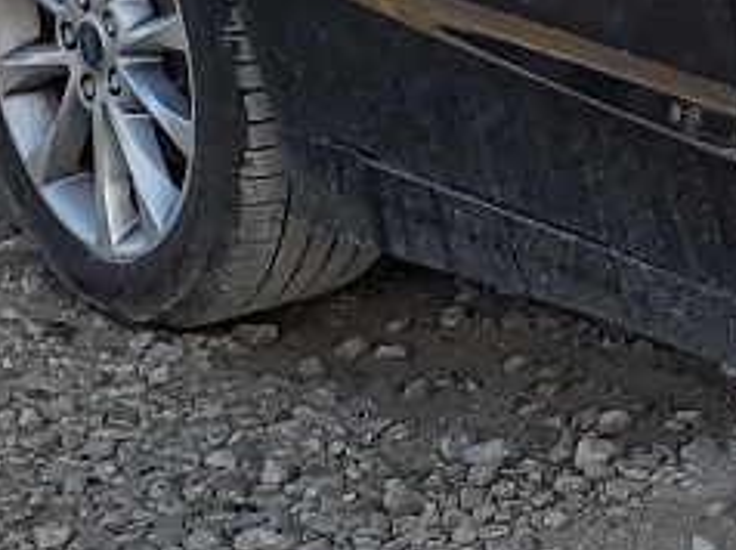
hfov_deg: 9.7
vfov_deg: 8.4
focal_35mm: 175
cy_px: -28
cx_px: 1865
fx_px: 3717
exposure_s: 1/1250
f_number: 1.5
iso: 50
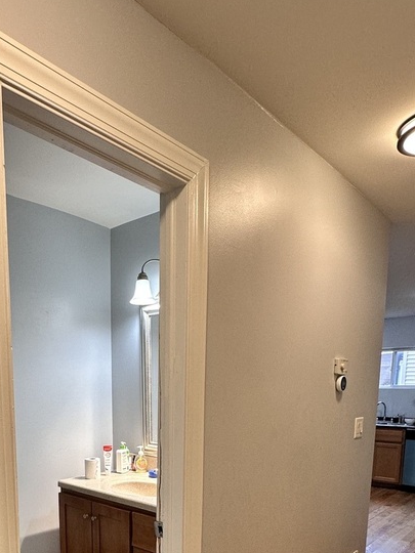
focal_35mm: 28
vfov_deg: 57.7
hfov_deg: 49.1
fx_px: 448
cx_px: 150
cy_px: 457
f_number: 2.2
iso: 160
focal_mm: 2.22
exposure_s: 1/120
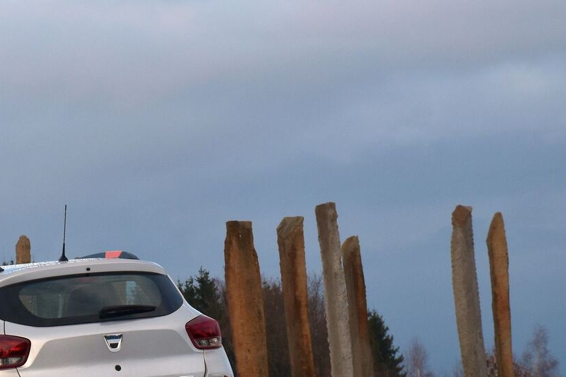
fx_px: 4152
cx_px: 74
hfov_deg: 7.8
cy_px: 343
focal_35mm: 264
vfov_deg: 5.2
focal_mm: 75
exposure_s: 1/320
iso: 400
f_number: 10
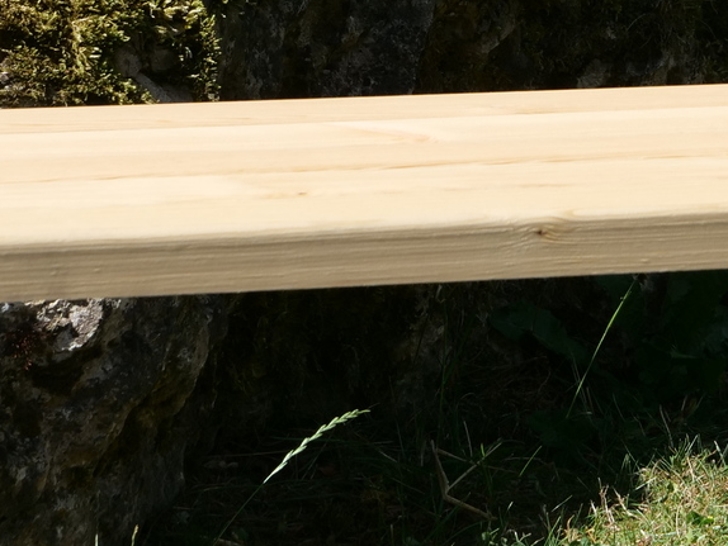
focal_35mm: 361
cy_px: 117
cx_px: 922
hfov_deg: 5.5
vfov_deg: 4.1
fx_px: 7595
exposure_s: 1/640
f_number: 6.3
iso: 200
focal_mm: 54
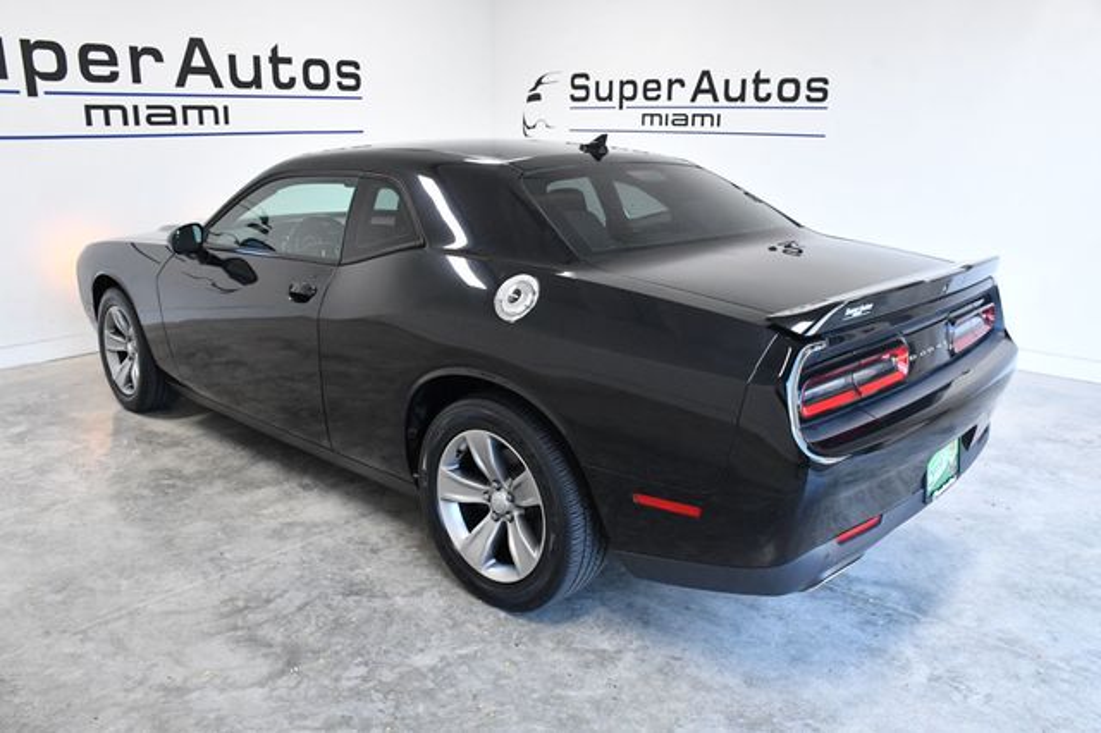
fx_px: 825
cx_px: 550
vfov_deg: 47.9
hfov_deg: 67.4
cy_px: 366
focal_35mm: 27
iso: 2500
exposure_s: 1/250
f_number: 8
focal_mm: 18
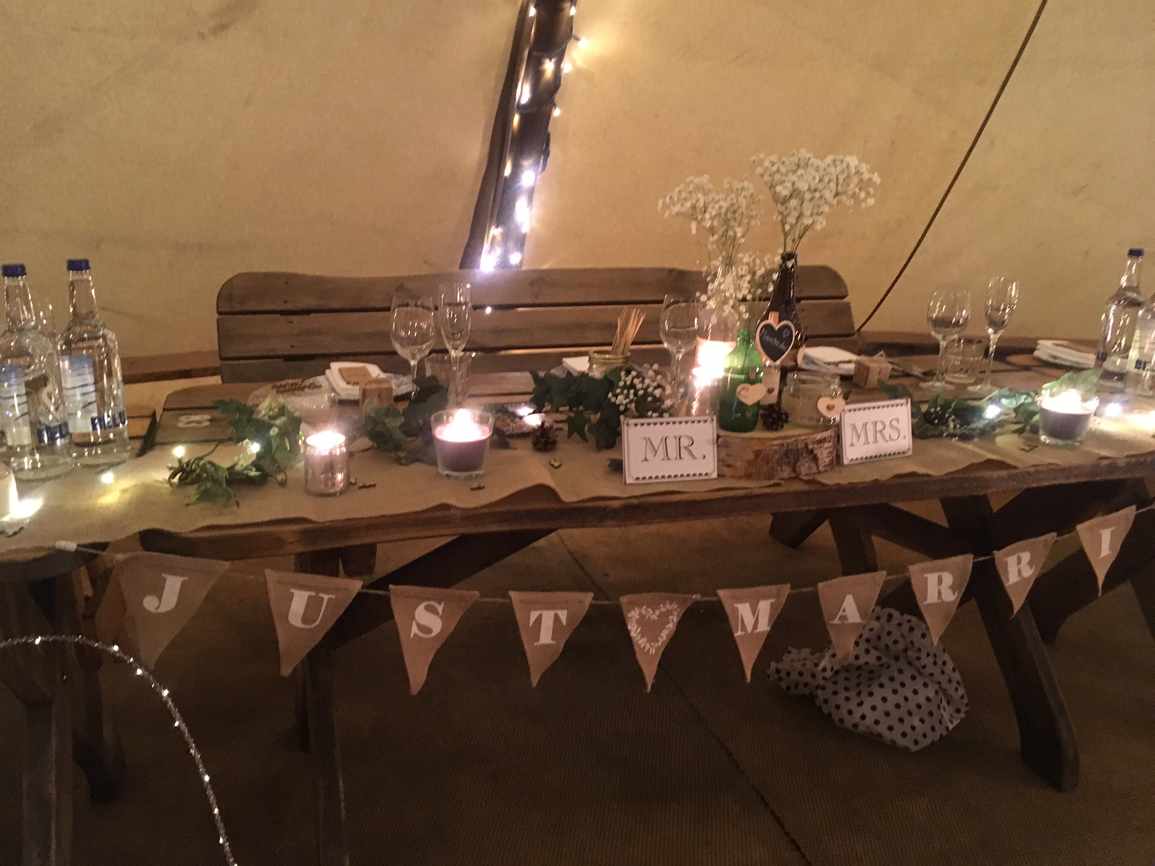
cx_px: 578
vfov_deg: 48.2
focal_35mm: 29
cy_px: 433
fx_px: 968
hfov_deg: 61.7
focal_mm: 4.15
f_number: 2.2
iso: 500
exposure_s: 1/17
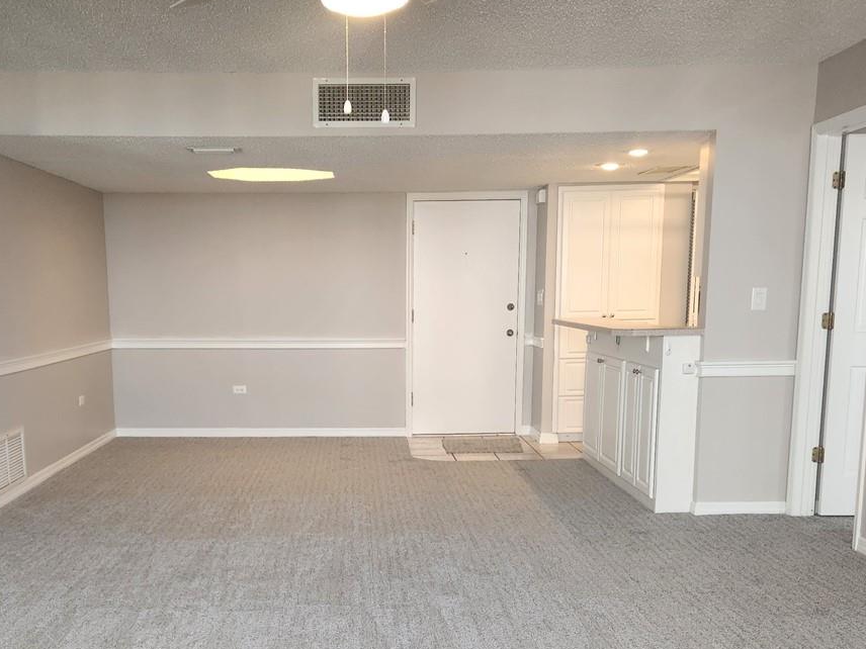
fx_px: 1076
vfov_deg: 33.1
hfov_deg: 43.6
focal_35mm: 43
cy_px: 469
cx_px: 348
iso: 160
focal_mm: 5.4
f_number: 1.8
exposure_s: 1/120
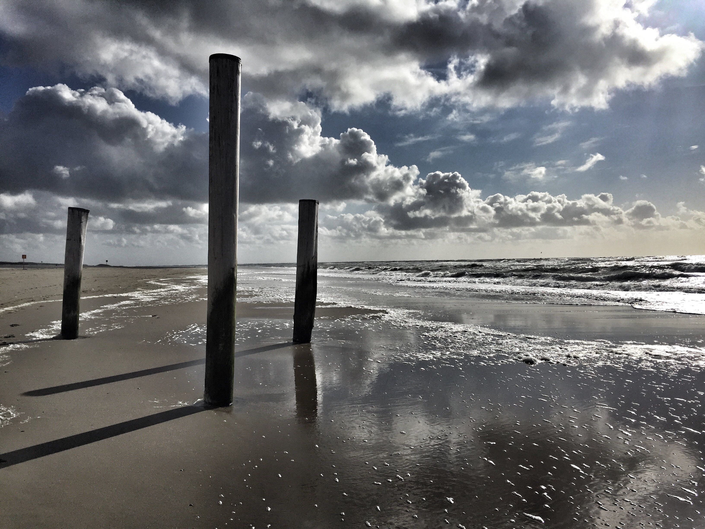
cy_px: 264
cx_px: 352
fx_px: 591
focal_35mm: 29
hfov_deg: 61.7
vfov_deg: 48.2
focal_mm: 4.15
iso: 32
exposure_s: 1/9901
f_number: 2.2
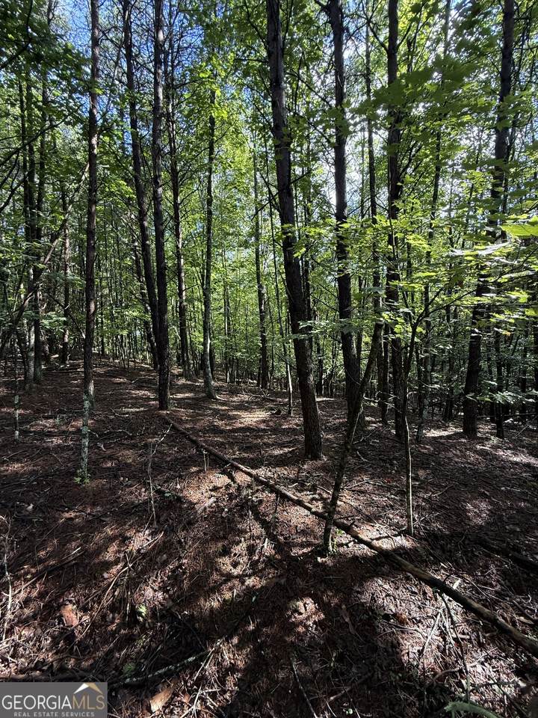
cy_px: 359
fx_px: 290
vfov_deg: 102.1
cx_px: 269
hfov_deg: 85.7
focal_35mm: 14
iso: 125
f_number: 2.2
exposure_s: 1/99
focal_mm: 2.22
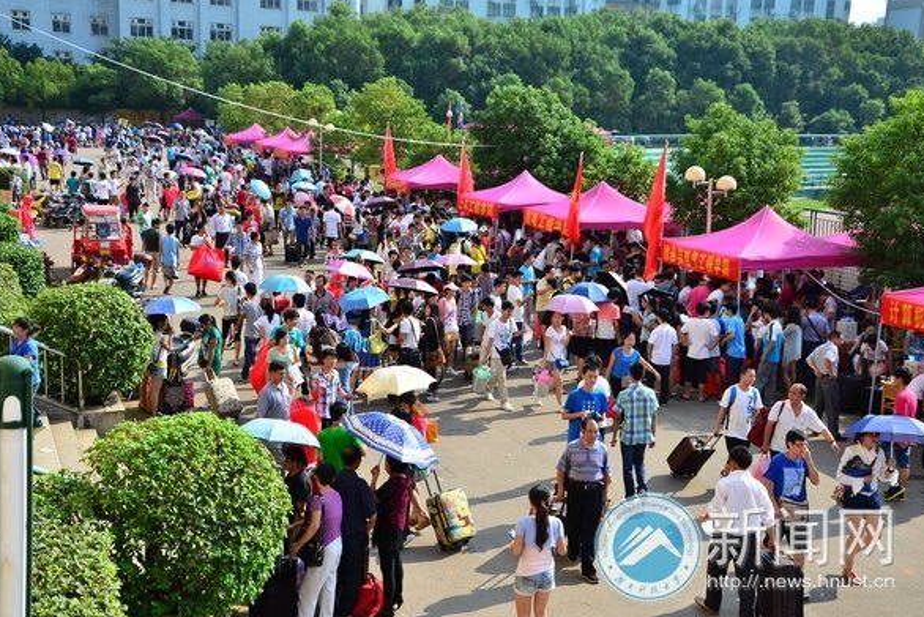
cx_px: 460
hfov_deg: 40.3
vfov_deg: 27.5
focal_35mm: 49
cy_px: 312
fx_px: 1258
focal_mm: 32
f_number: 6.3
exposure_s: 1/1250
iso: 400
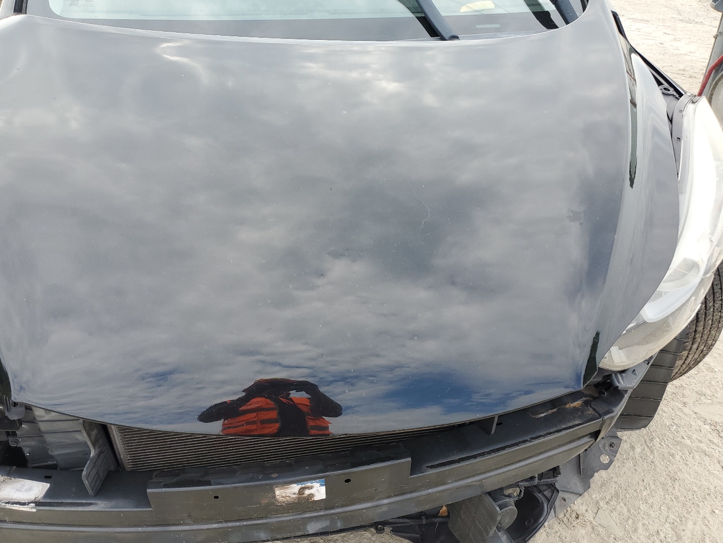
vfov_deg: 48.2
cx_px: 321
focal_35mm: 29
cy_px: 267
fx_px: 606
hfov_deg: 61.5
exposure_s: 1/435
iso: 50
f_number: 1.5
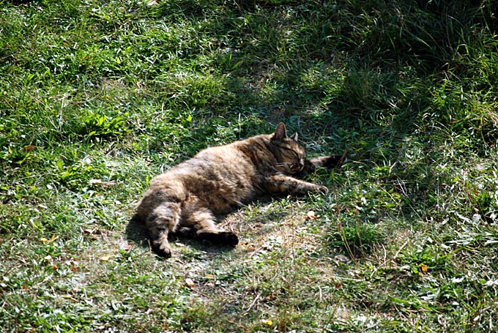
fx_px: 4154
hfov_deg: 6.9
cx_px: 249
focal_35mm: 300
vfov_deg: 4.6
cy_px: 166
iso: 280
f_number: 5.6
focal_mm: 200
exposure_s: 1/500
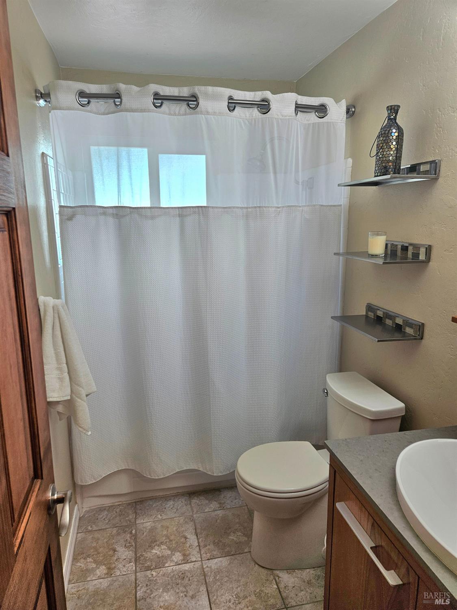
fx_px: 405
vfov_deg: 73.9
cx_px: 228
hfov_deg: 58.9
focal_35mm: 23
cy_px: 305
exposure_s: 1/120
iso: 50
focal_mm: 5.4
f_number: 1.8
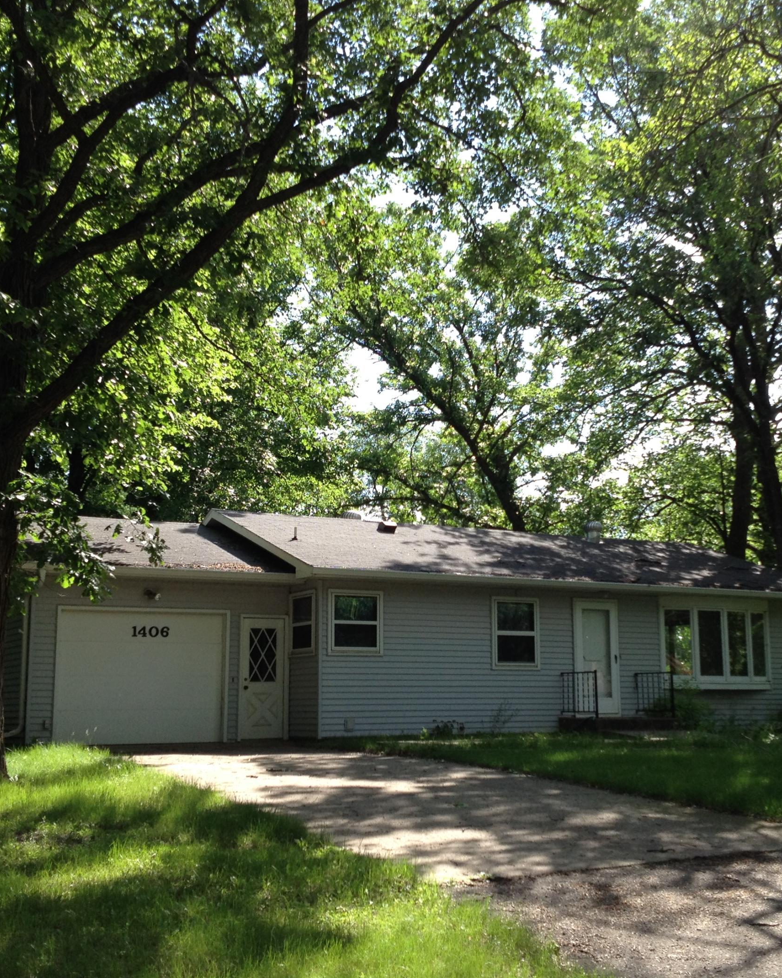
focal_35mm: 49
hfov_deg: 30.8
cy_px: 510
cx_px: 460
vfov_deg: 38.0
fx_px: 1418
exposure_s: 1/531
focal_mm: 4.28
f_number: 2.4
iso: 50
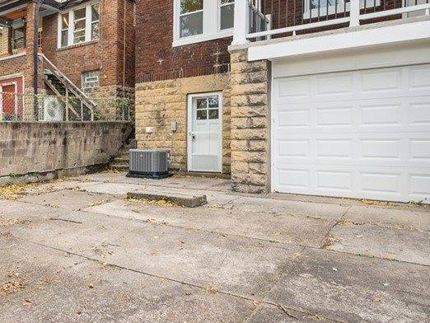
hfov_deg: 52.6
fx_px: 385
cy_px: 146
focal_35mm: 31
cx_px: 58
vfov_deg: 45.4
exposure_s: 1/30
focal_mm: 15.5
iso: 400
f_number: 8
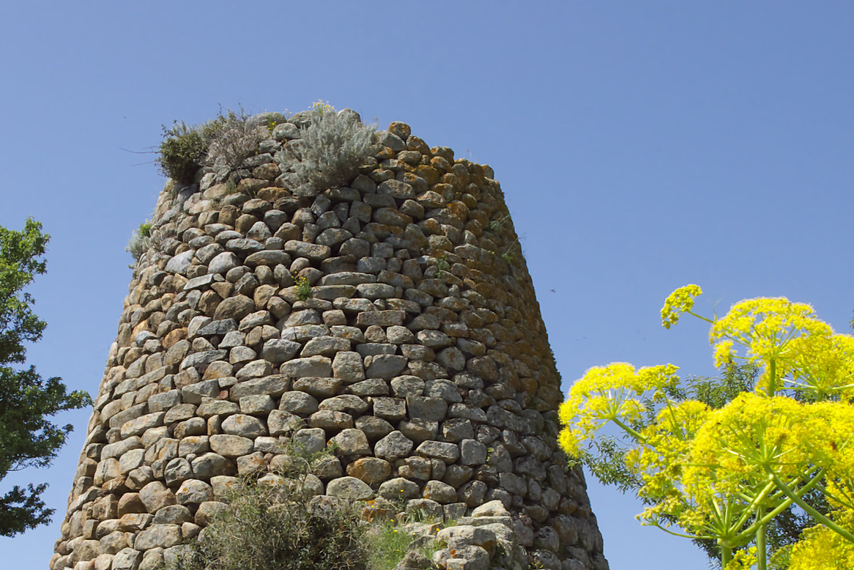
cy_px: 468
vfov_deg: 19.0
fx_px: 1685
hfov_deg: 28.2
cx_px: 279
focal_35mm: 71
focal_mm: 23
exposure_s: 1/250
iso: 200
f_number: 11
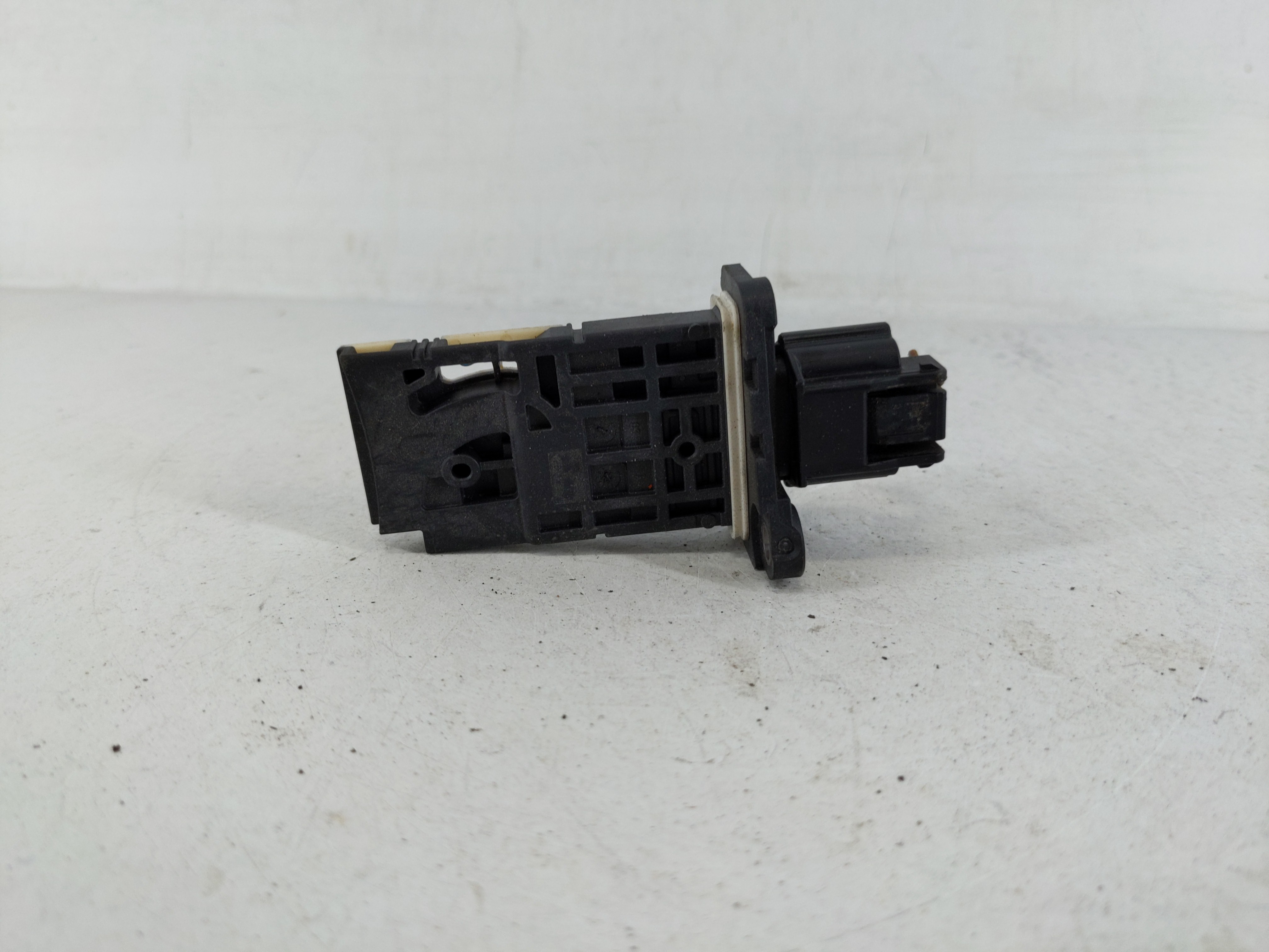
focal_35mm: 25
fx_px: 916
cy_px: 476
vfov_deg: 54.9
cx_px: 634
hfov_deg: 69.4
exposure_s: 1/110
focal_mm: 4.38
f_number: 1.73
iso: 55
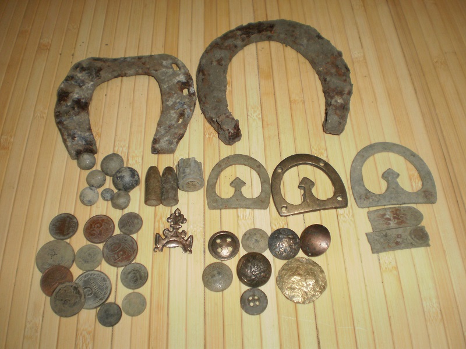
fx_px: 485
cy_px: 174
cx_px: 233
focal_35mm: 36
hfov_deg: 51.4
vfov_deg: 39.7
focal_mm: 6.3
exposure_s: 1/30
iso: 125
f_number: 3.1
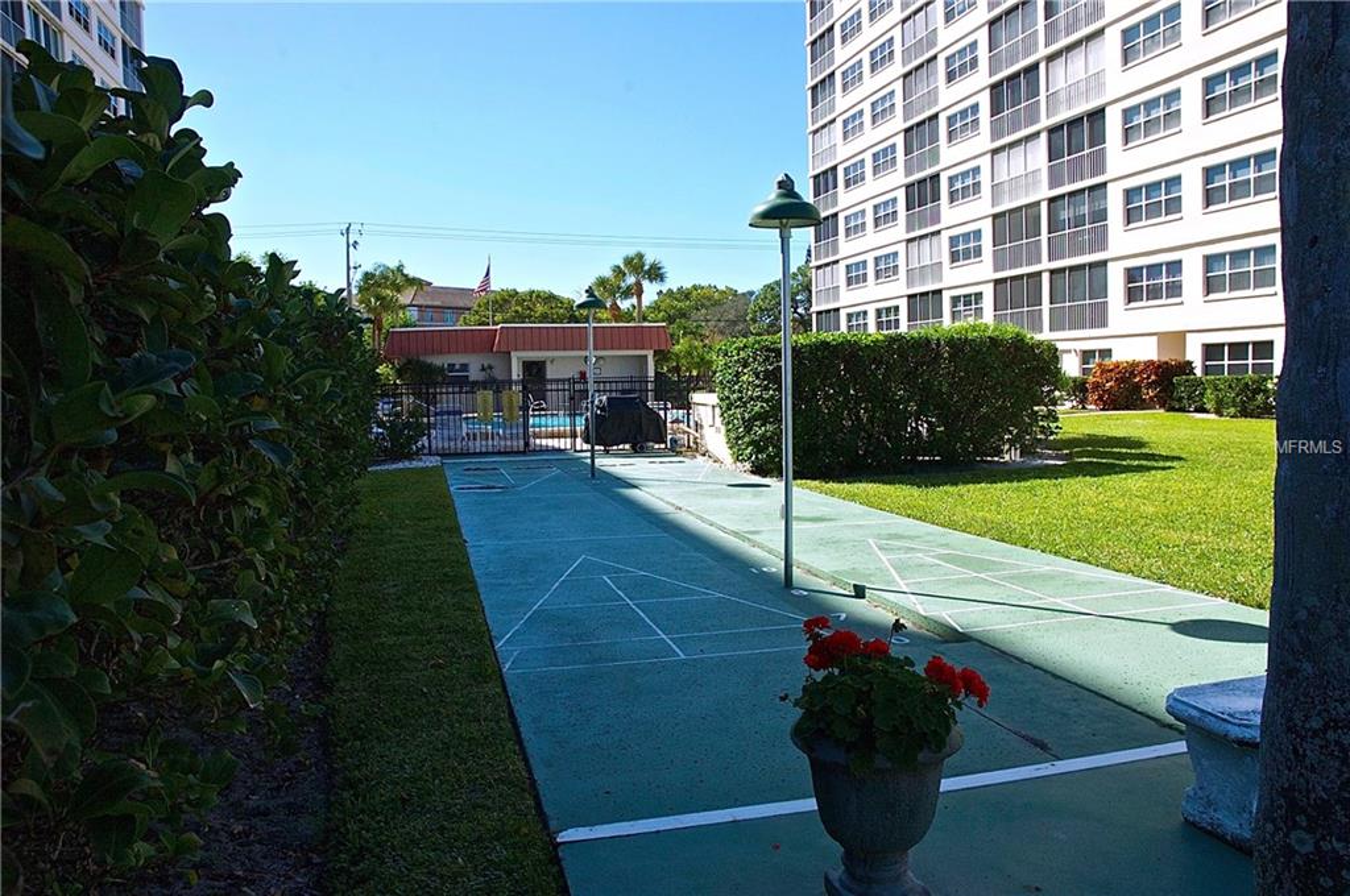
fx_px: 1011
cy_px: 448
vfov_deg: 47.8
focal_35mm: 27
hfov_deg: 67.4
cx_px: 675
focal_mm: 18
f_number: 11
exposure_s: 1/400
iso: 640
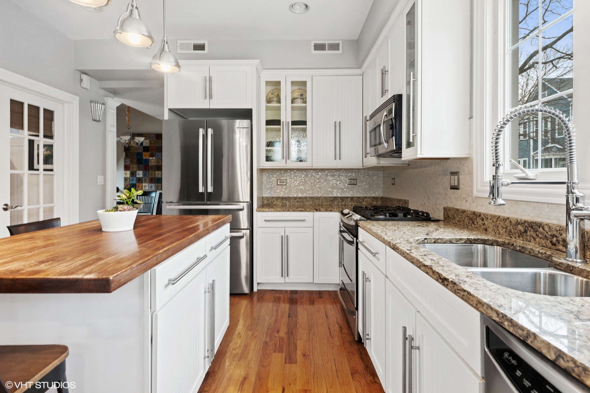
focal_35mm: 19
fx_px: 311
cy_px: 196
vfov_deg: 64.6
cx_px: 295
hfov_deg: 86.9
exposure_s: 1/2.5
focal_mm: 19
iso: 400
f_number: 10
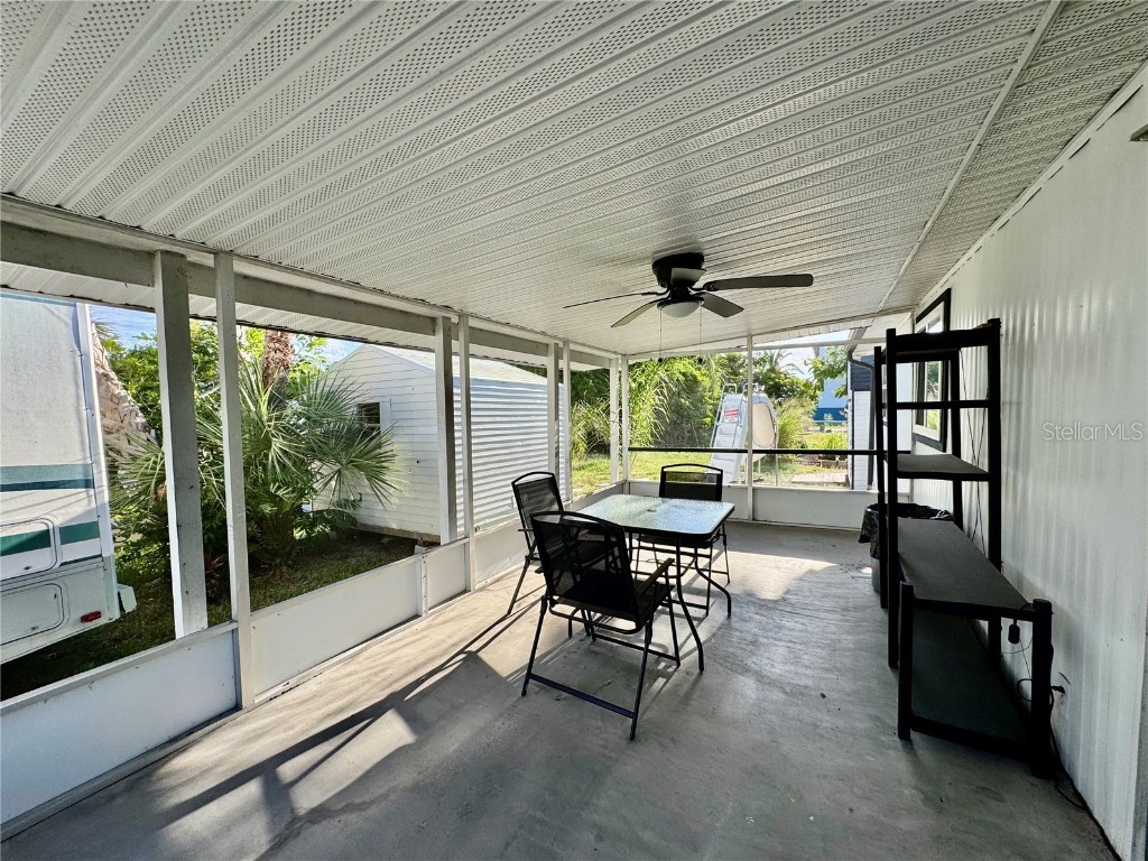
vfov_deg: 85.7
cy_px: 430
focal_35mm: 14
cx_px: 574
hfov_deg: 102.1
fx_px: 464
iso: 40
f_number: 2.2
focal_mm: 2.22
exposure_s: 1/361
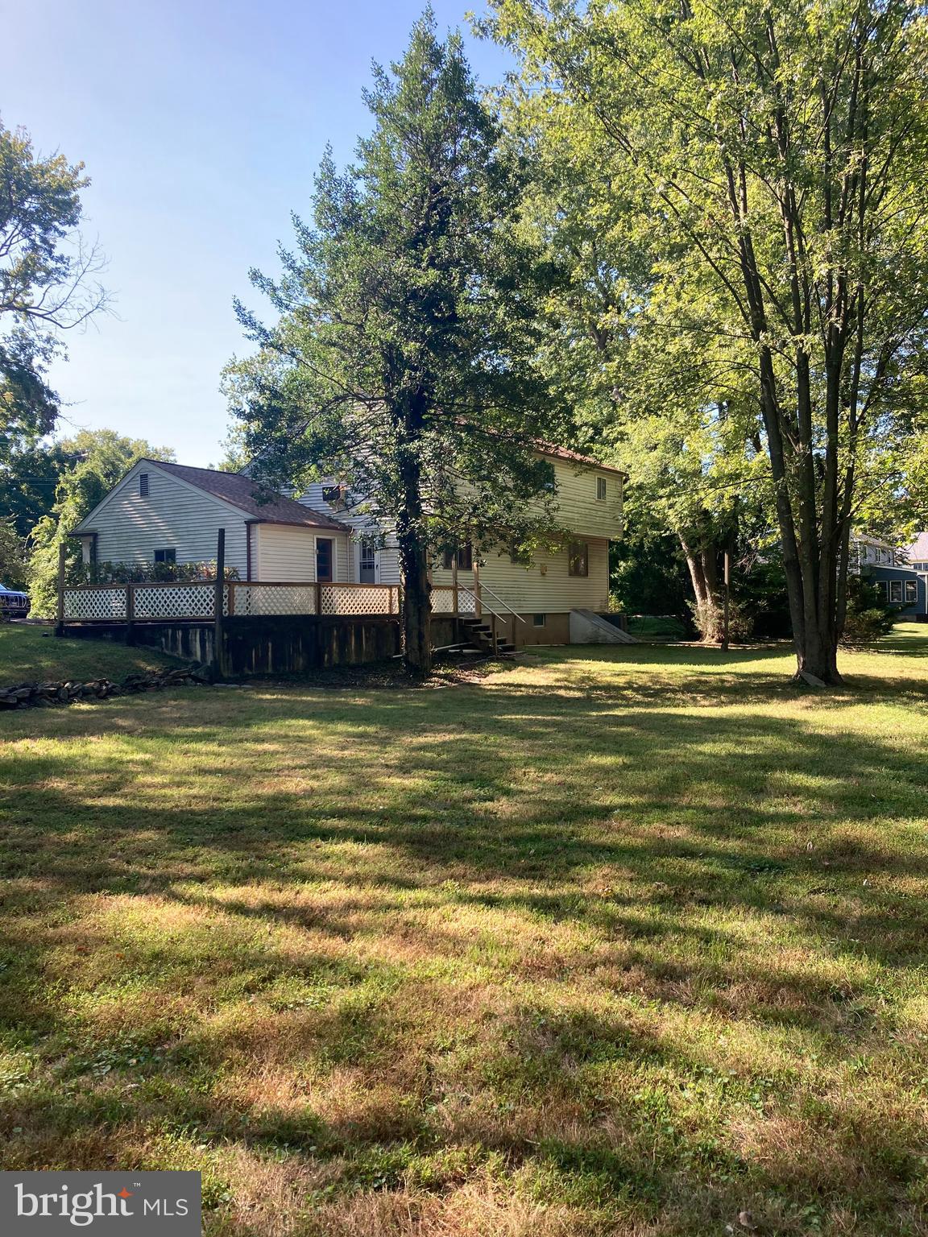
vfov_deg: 63.4
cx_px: 464
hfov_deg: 49.7
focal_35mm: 28
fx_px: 1001
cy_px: 618
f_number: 1.8
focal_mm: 3.99
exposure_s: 1/350
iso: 20
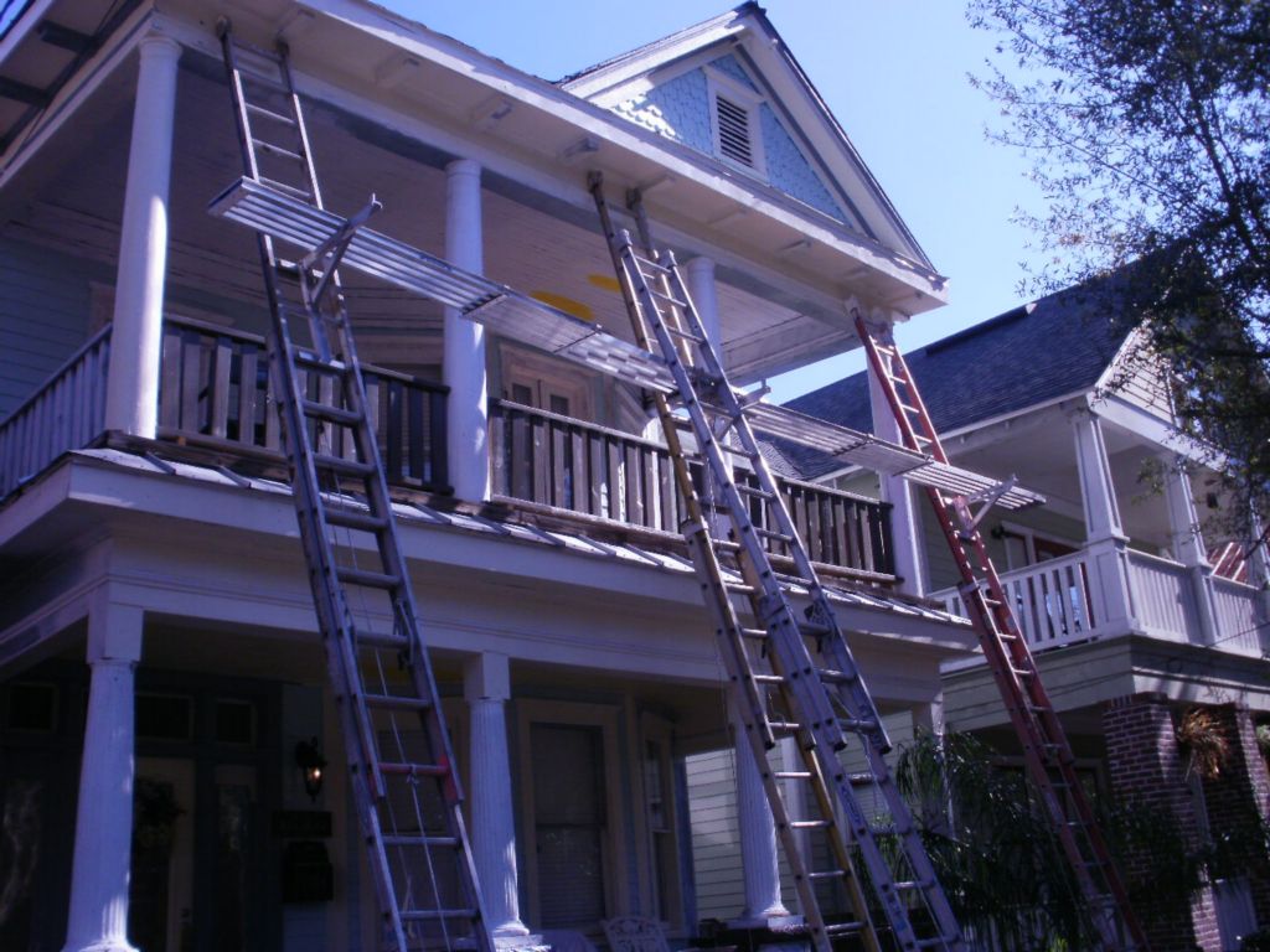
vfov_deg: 39.7
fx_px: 1321
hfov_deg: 51.4
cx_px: 635
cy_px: 476
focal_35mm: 36
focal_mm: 6.3
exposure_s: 1/320
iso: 100
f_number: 5.6
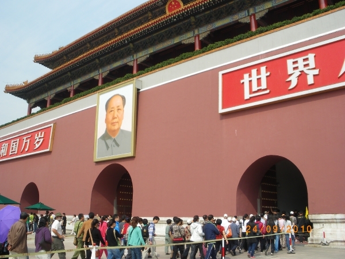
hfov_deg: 51.4
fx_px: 359
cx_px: 172
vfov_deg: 39.7
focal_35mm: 36
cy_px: 130
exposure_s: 1/160
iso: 80
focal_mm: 6.3
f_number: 5.4
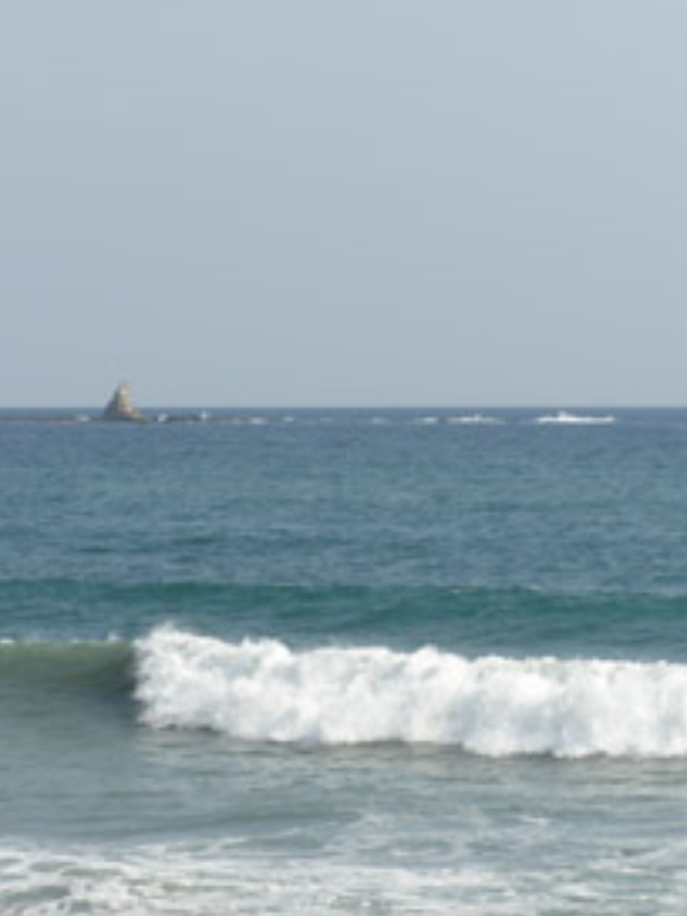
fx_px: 5213
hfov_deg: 7.5
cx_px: 135
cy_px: 549
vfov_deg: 10.0
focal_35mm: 197
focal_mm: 21
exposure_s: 1/500
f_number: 5.1
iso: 64
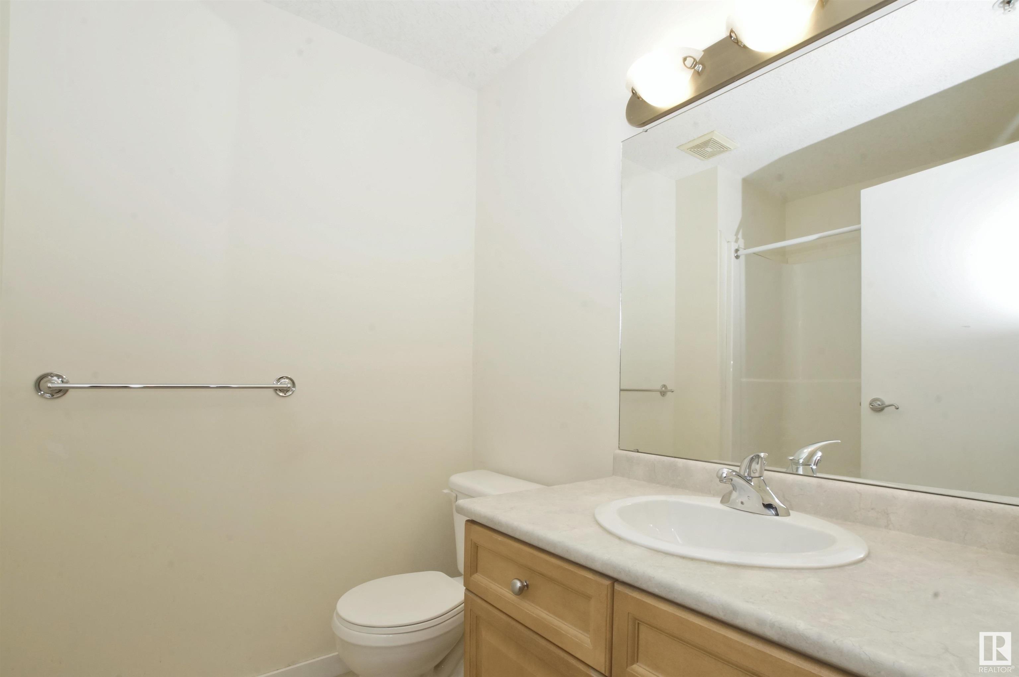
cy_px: 338
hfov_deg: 95.0
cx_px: 510
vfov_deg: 72.0
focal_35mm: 16
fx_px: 467
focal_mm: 11
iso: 800
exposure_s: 1/8
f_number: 18
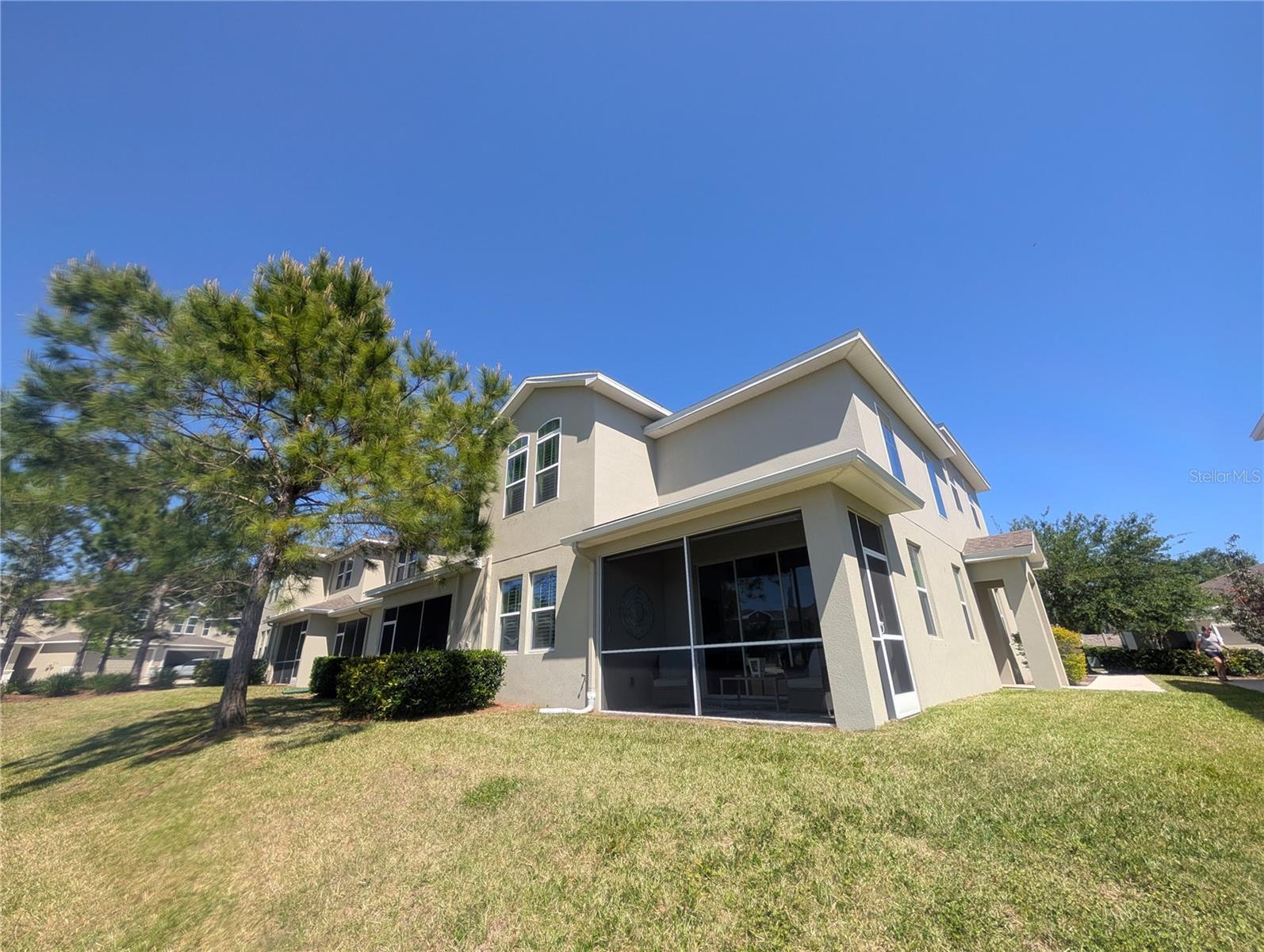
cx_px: 632
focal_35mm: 12
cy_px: 476
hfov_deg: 110.5
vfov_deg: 94.6
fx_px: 439
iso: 54
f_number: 1.7
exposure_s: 1/2252
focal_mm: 2.02
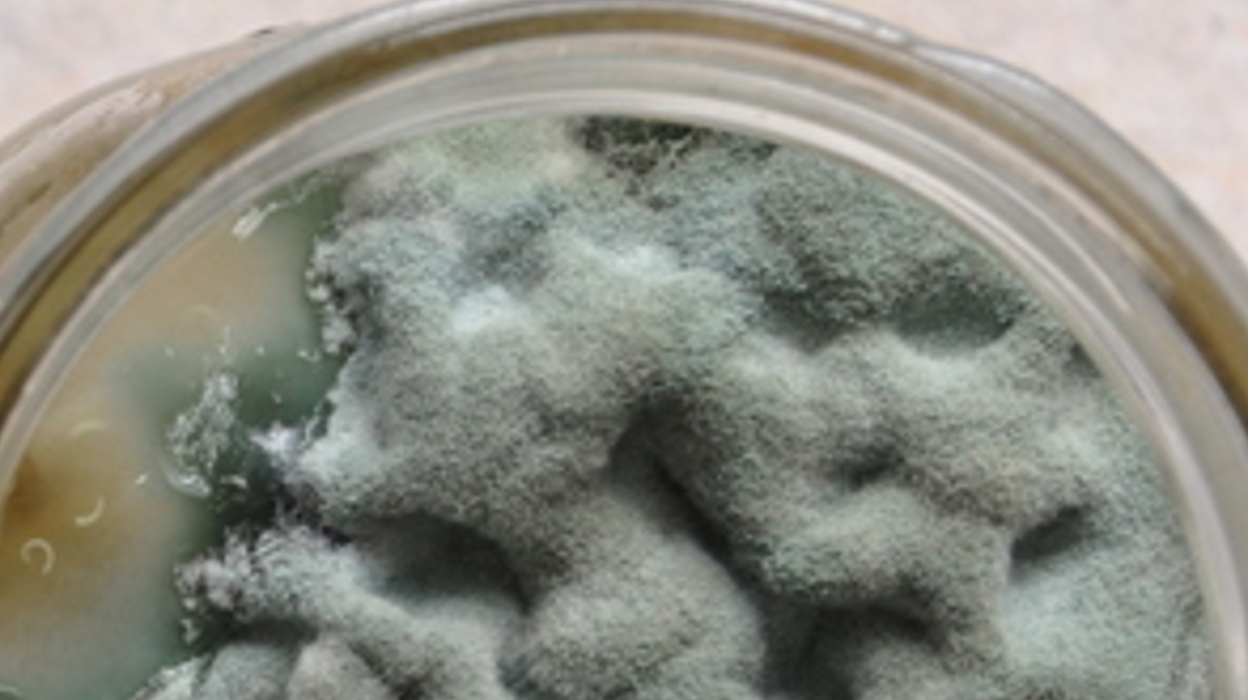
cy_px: 812
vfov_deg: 4.7
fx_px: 8467
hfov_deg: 8.3
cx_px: -212
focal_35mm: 256
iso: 200
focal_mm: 60
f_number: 10
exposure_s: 1/5
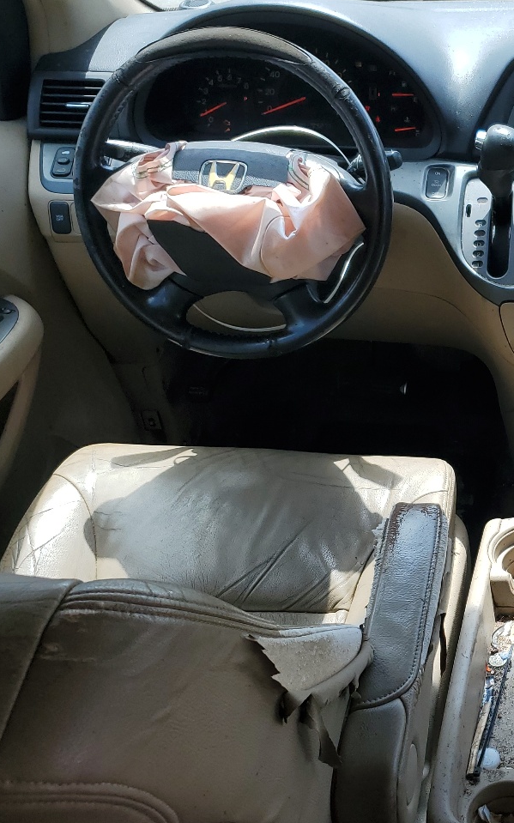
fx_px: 1031
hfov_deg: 25.7
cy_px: 474
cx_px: 583
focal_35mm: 46
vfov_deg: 43.4
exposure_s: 1/909
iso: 50
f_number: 1.5
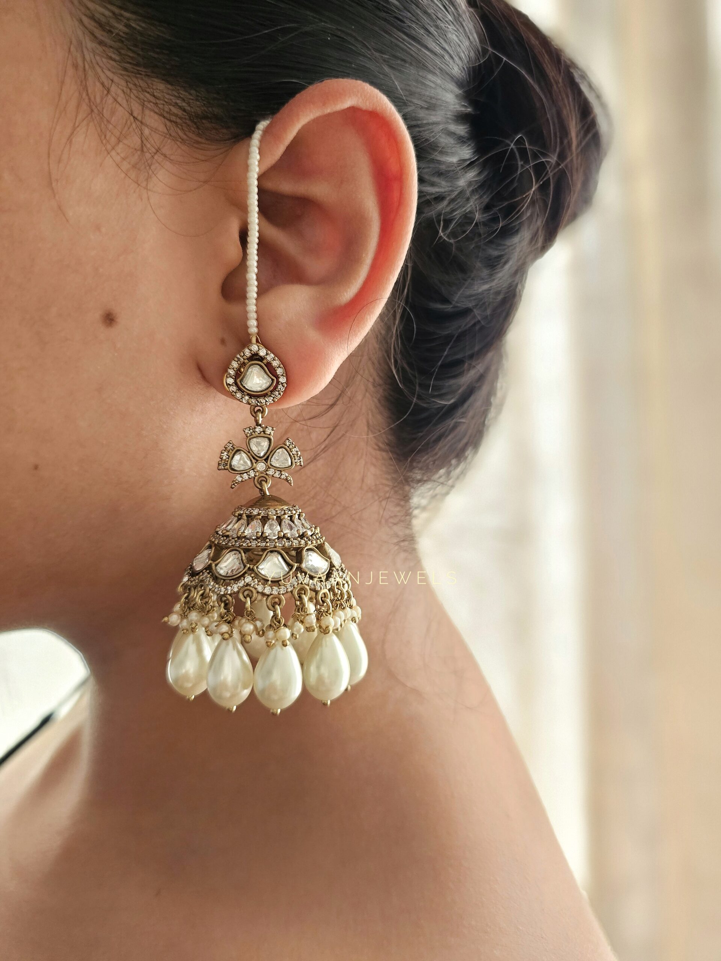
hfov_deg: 58.9
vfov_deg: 73.9
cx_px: 360
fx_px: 639
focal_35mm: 23
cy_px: 480
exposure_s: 1/100
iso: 640
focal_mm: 6.3
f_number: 1.7
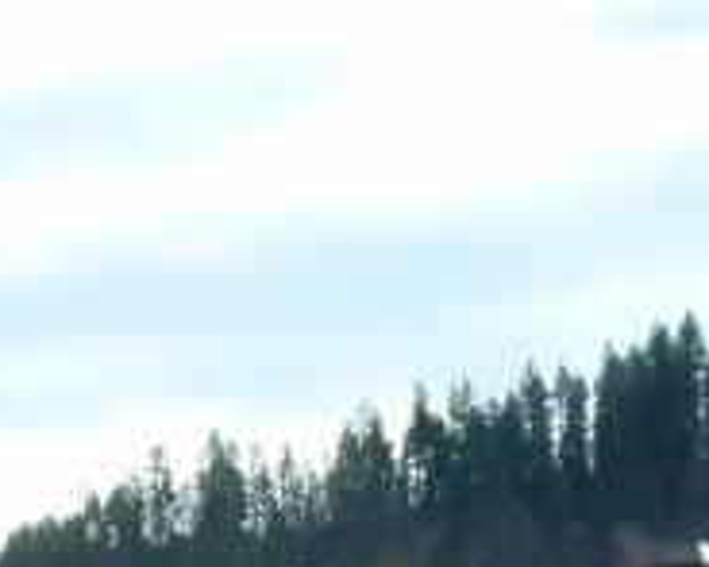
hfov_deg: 6.3
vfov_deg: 4.8
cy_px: 1662
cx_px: 100
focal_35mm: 306
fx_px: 6418
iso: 80
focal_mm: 8.1
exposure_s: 1/320
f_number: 4.2
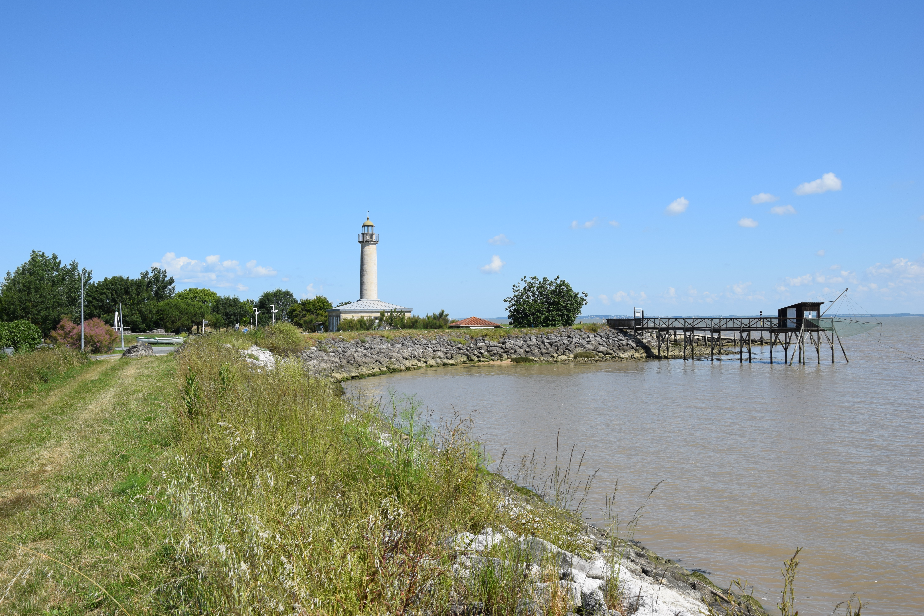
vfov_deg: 36.9
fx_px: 924
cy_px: 308
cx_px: 462
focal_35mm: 36
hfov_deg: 53.1
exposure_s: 1/400
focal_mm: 24
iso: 200
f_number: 10
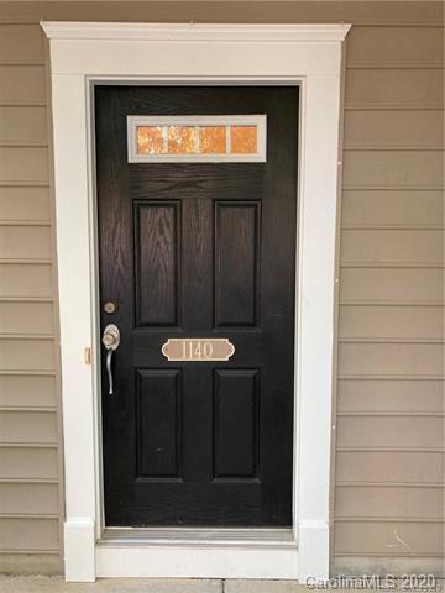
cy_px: 296
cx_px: 222
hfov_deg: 49.7
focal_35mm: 28
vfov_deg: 63.4
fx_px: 480
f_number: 1.8
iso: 160
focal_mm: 3.99
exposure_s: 1/60
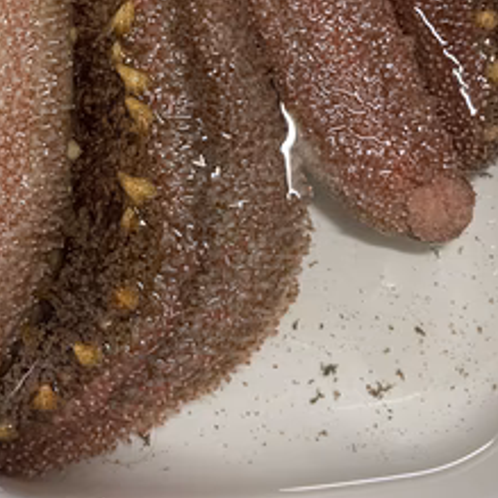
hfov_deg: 40.0
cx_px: 225
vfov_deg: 39.4
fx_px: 684
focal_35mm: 42
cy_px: 155
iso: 250
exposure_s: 1/50
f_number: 1.6
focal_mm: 5.1
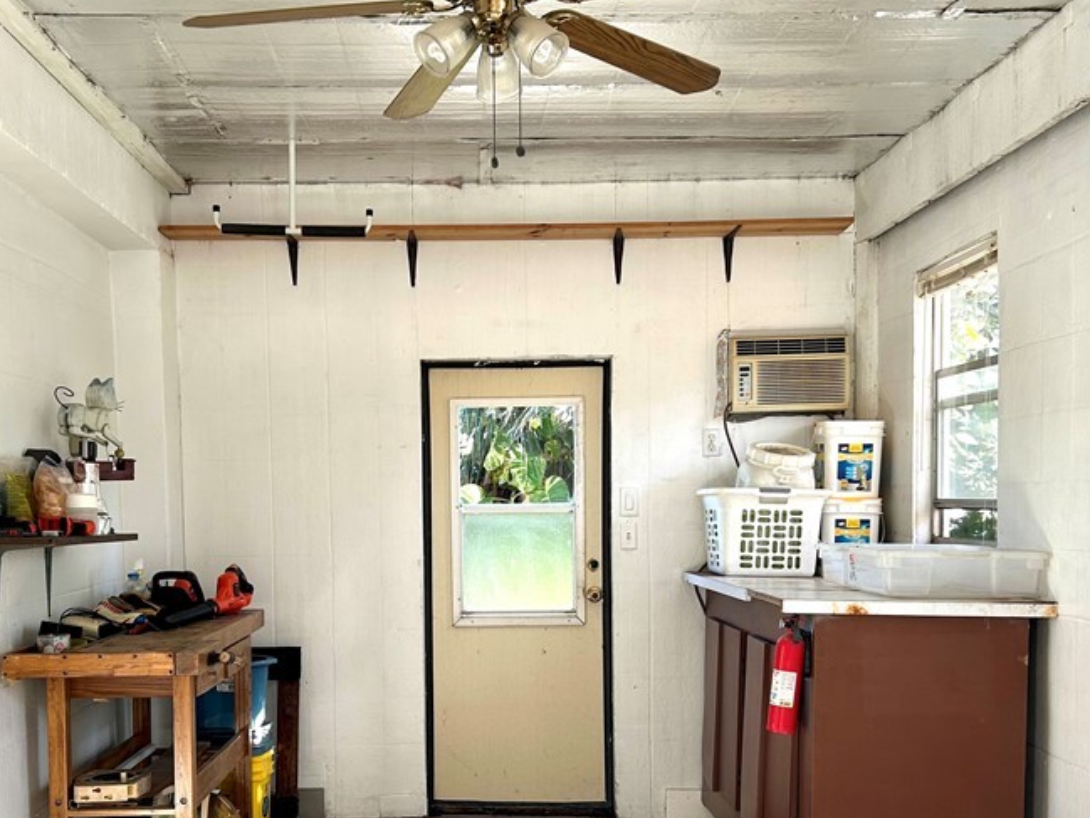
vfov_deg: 34.8
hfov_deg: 45.7
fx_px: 1291
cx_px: 474
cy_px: 548
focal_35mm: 41
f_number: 1.5
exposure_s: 1/121
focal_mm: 5.7
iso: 50
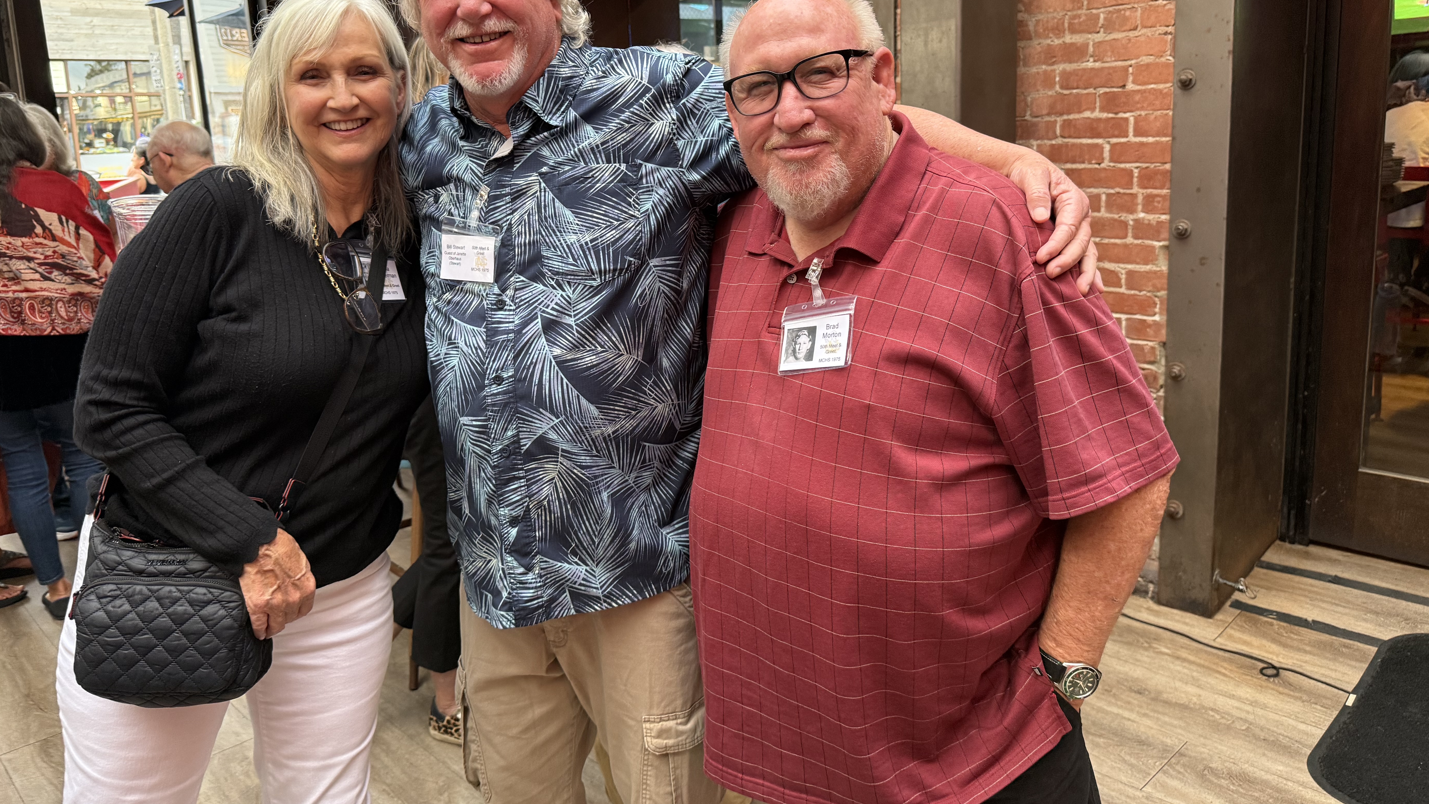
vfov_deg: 42.6
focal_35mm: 27
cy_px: 306
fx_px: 1023
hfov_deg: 69.9
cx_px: 699
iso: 250
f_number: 1.78
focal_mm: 6.76
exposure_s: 1/60
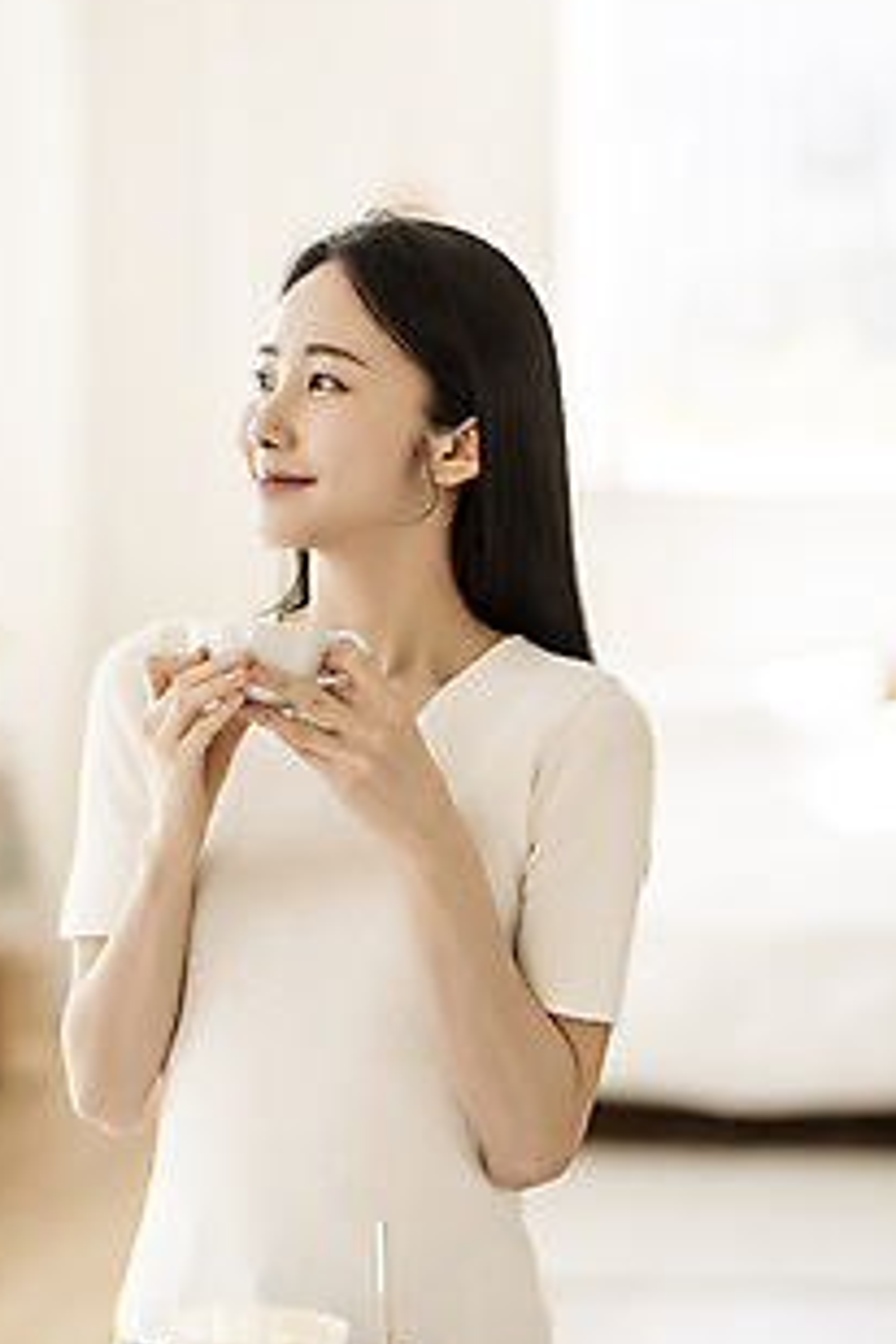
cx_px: 341
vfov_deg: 18.6
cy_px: 805
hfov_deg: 12.4
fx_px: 4106
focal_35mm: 110
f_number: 2
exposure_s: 1/250
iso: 125
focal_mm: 85
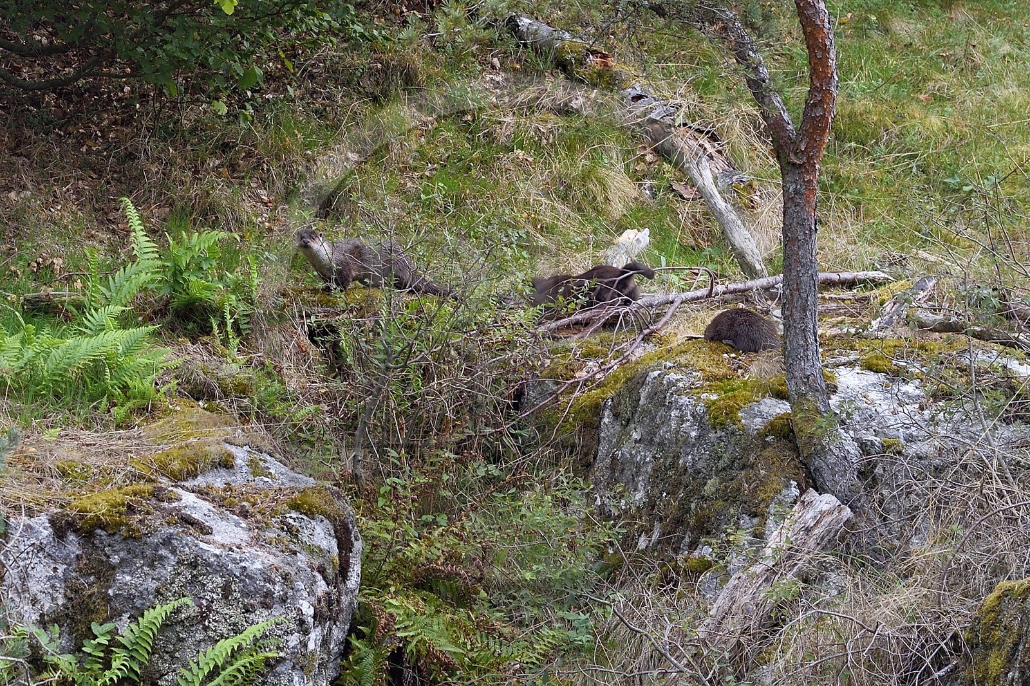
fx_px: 5721
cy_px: 343
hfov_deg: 10.3
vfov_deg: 6.9
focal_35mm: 200
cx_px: 515
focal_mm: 200
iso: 800
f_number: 6.3
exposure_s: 1/100
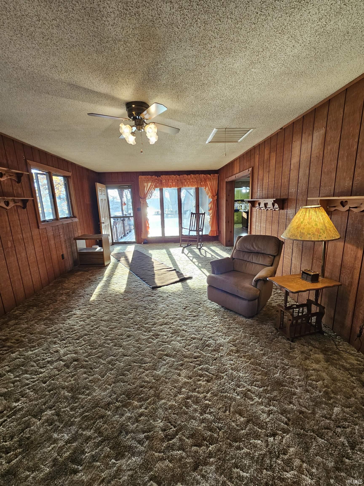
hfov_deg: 89.9
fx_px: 182
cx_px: 182
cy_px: 243
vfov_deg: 106.2
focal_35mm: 13
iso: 160
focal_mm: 2.2
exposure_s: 1/60
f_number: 2.2
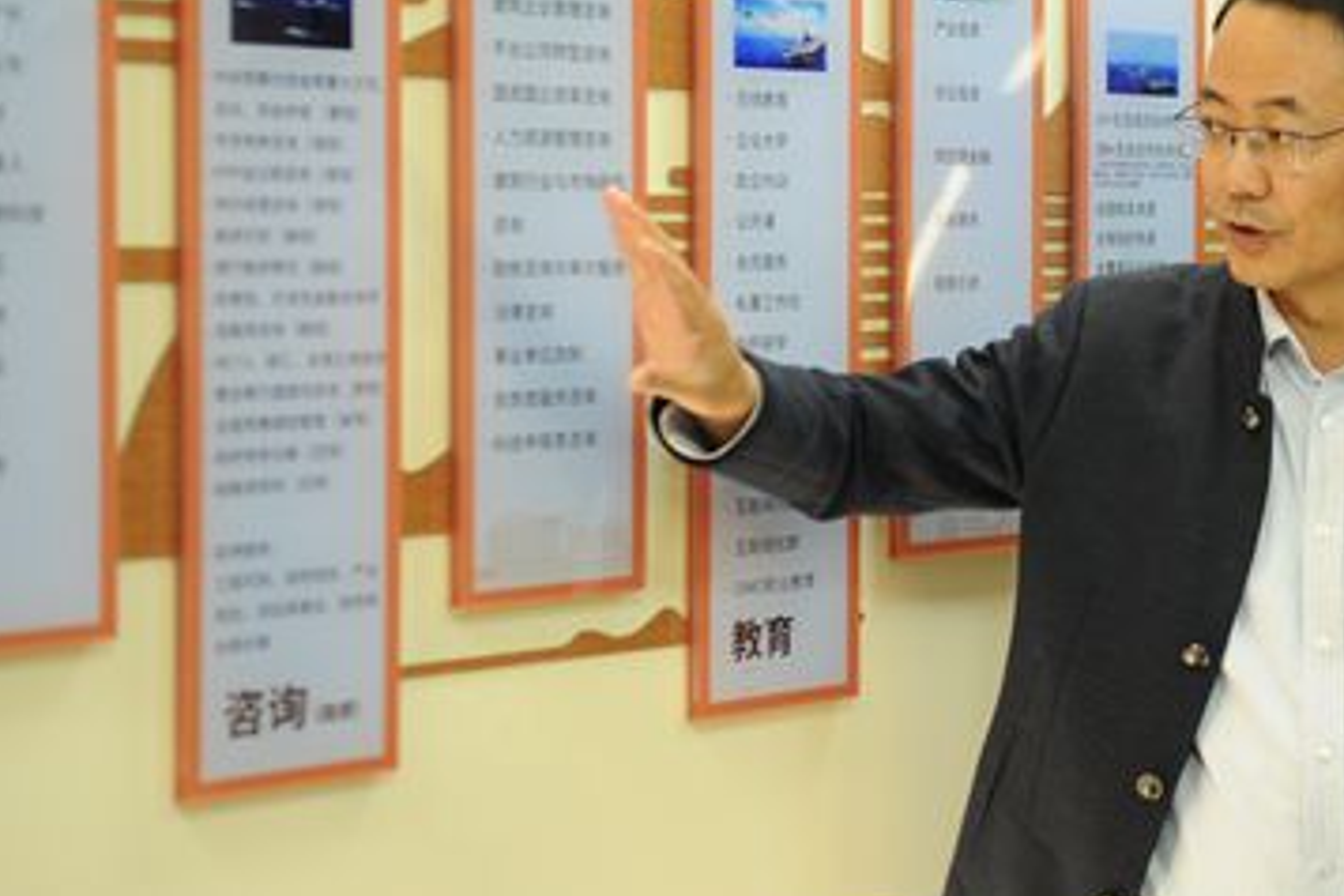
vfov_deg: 14.5
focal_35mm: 94
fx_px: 3509
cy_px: 320
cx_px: 1175
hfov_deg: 21.3
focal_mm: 42
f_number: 2.8
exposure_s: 1/160
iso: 800
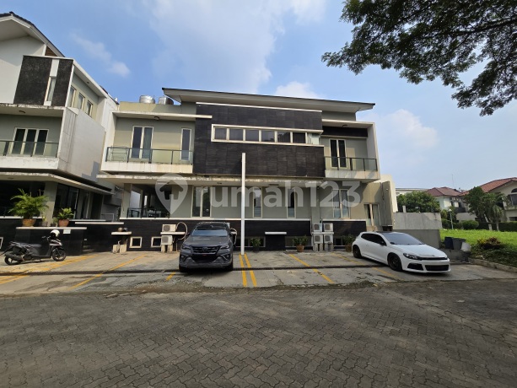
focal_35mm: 13
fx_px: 194
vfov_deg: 89.9
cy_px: 194
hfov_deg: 106.2
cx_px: 258
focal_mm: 2.2
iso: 50
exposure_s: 1/2000
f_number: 2.2
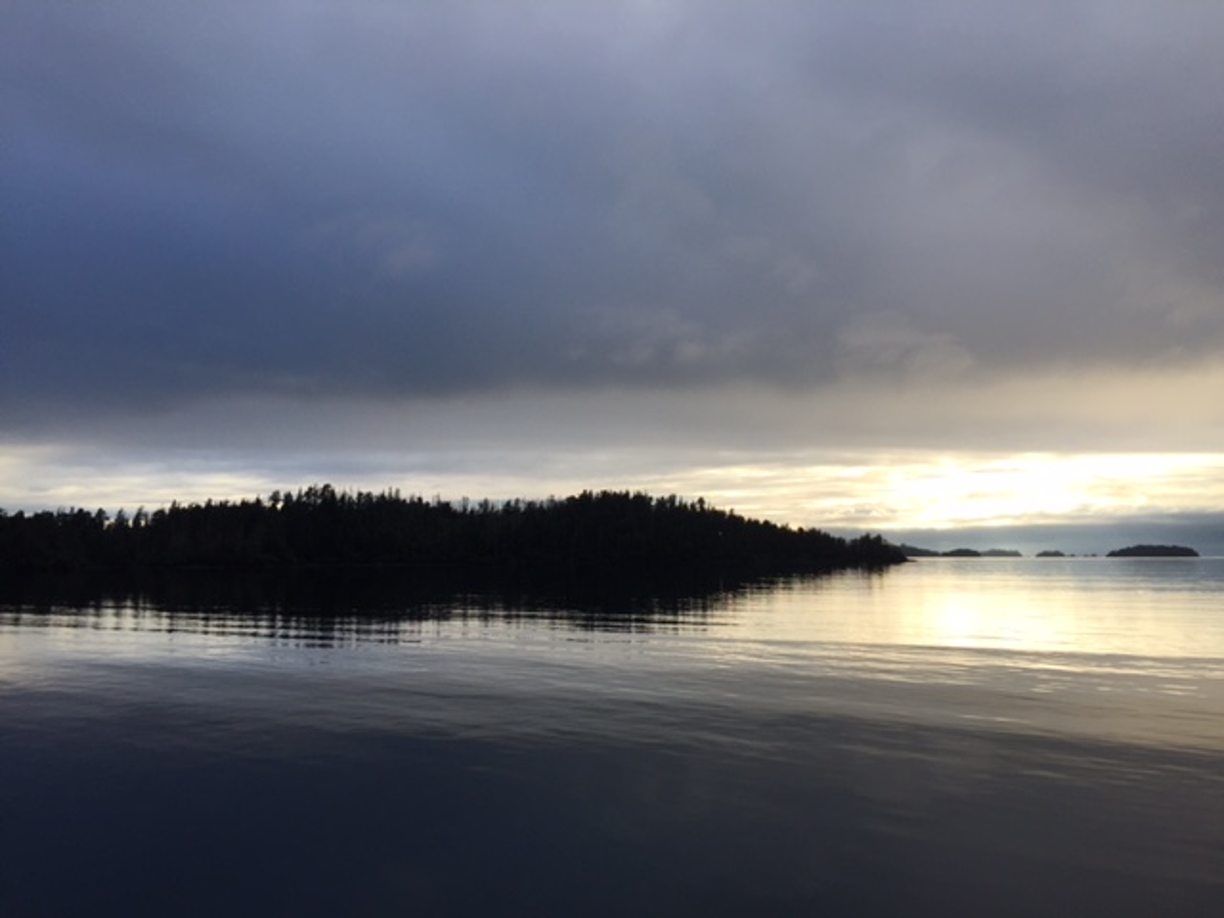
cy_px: 459
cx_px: 612
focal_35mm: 29
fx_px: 1025
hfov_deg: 61.7
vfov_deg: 48.2
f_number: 2.2
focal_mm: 4.15
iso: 32
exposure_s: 1/1582
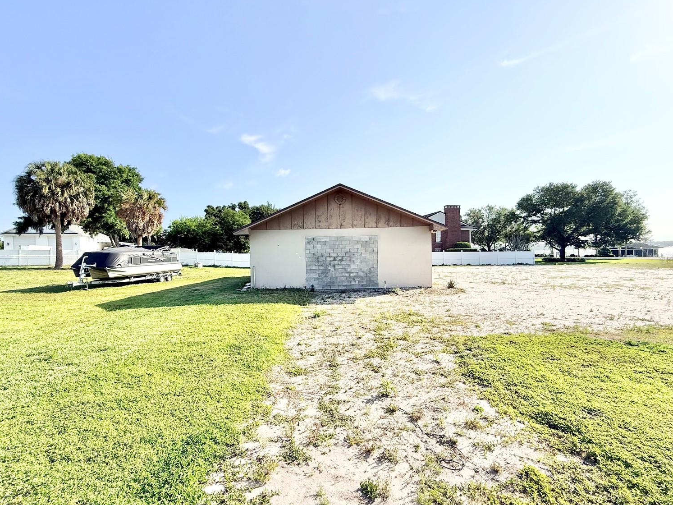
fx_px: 292
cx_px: 342
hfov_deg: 98.2
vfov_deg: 81.7
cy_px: 259
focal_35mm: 15
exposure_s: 1/2237
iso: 50
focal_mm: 2.22
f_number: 2.2
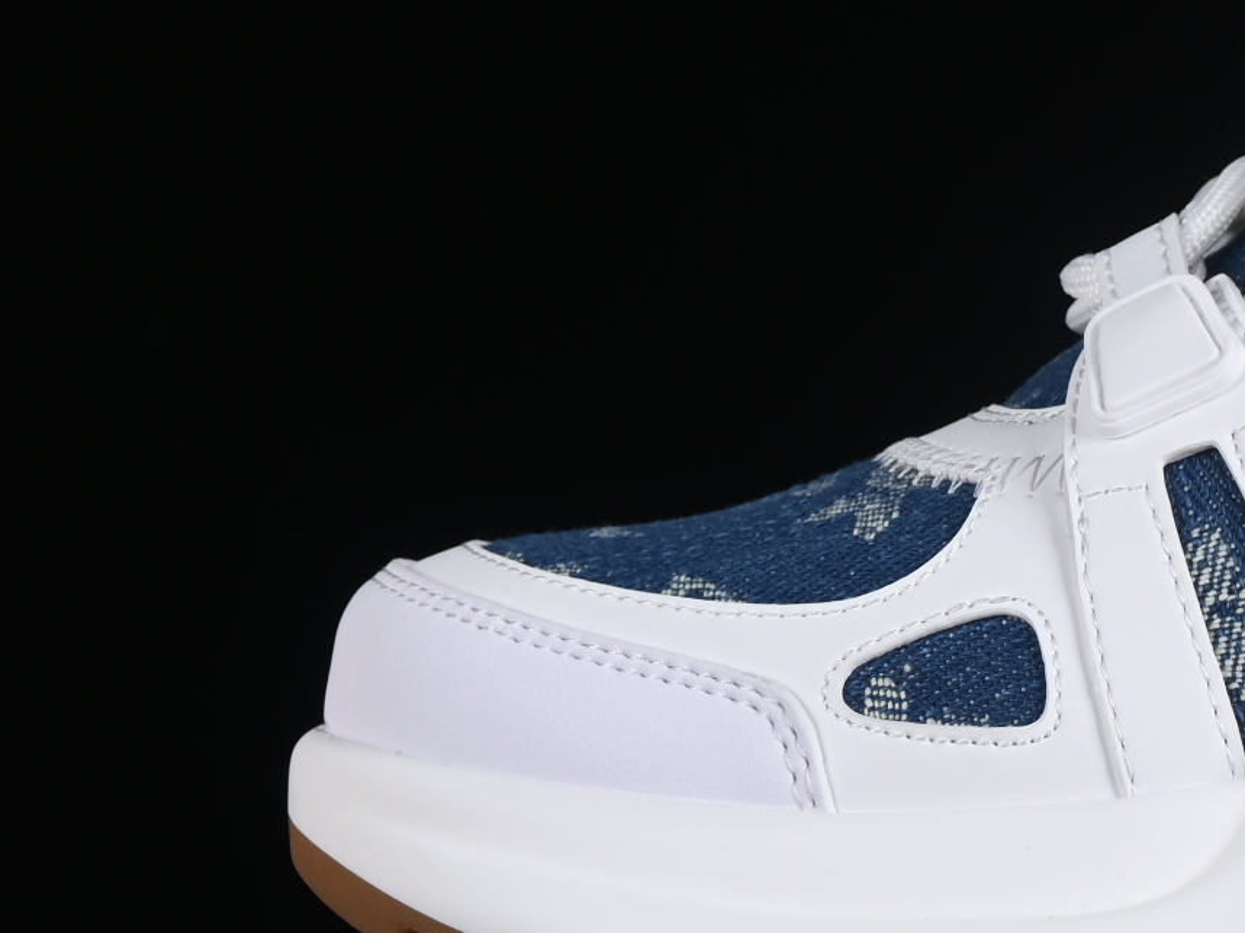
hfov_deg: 8.3
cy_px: 295
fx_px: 8414
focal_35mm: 234
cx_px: 1660
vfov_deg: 6.3
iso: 160
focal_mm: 50
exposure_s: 1/80
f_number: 8
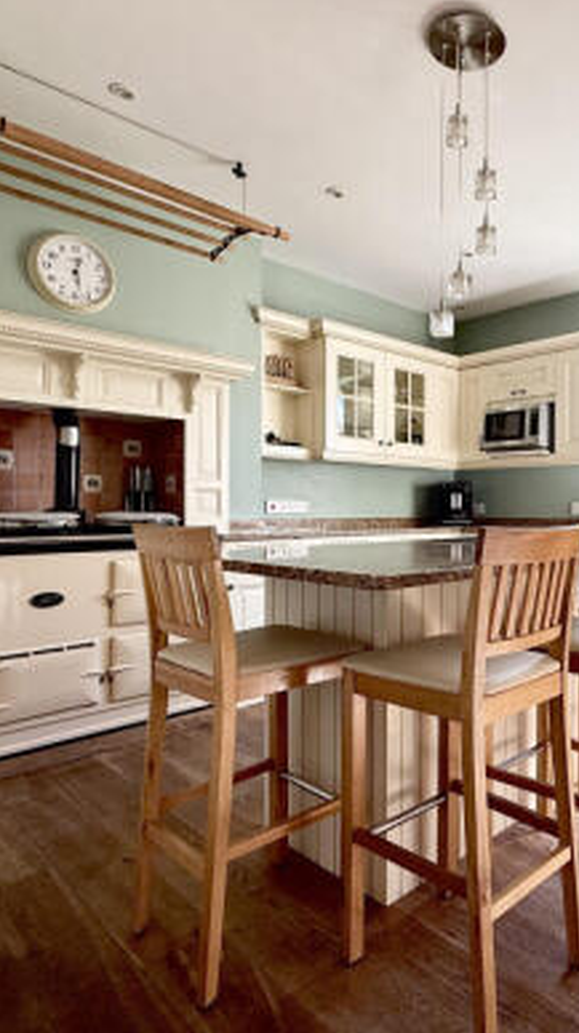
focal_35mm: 23
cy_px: 508
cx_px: 452
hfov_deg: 47.1
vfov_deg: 78.7
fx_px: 629
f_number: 2.2
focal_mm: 2.22
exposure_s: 1/103
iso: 64
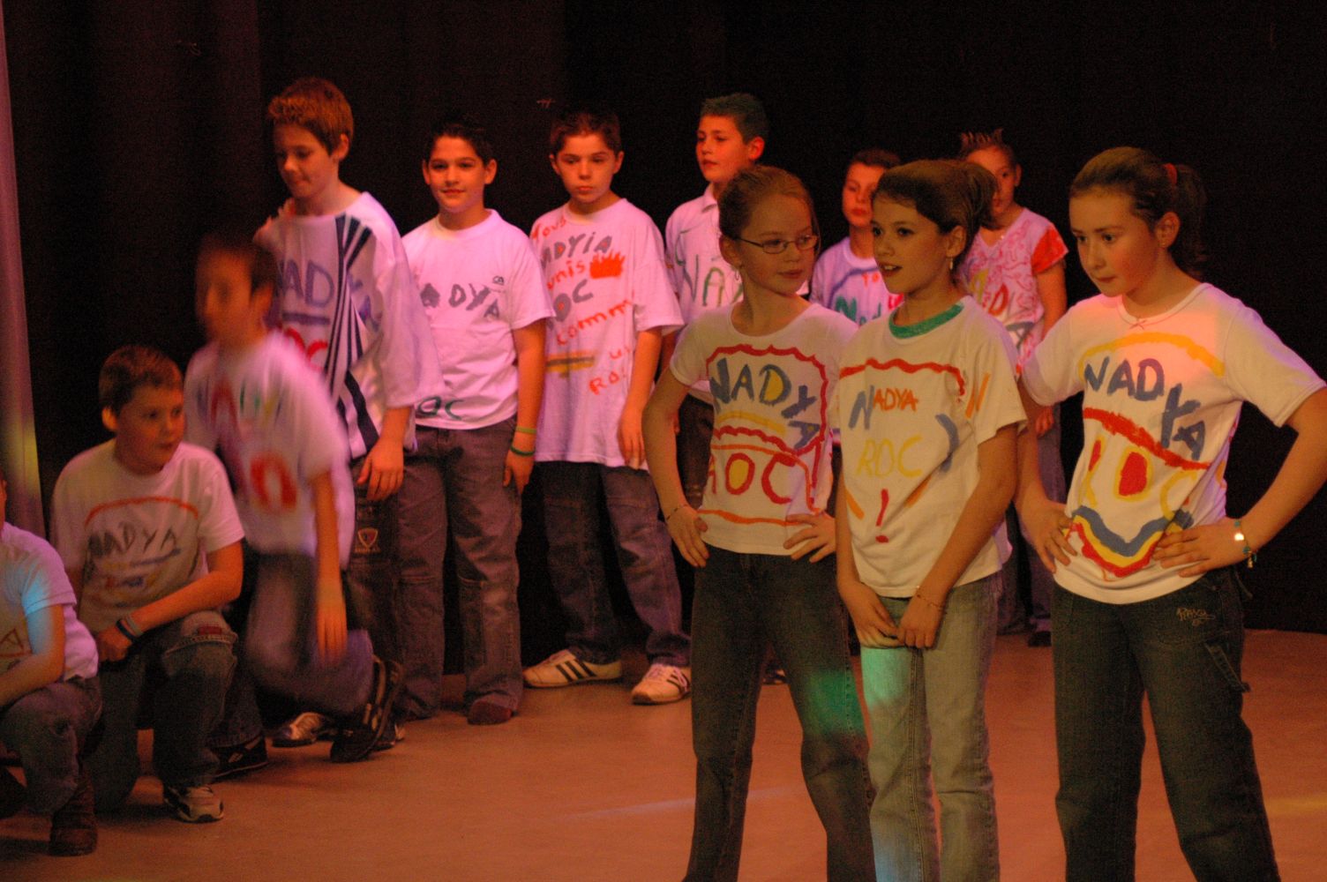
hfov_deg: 19.5
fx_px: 3867
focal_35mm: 105
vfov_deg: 13.0
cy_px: 441
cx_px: 664
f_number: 4
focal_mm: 70
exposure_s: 1/40
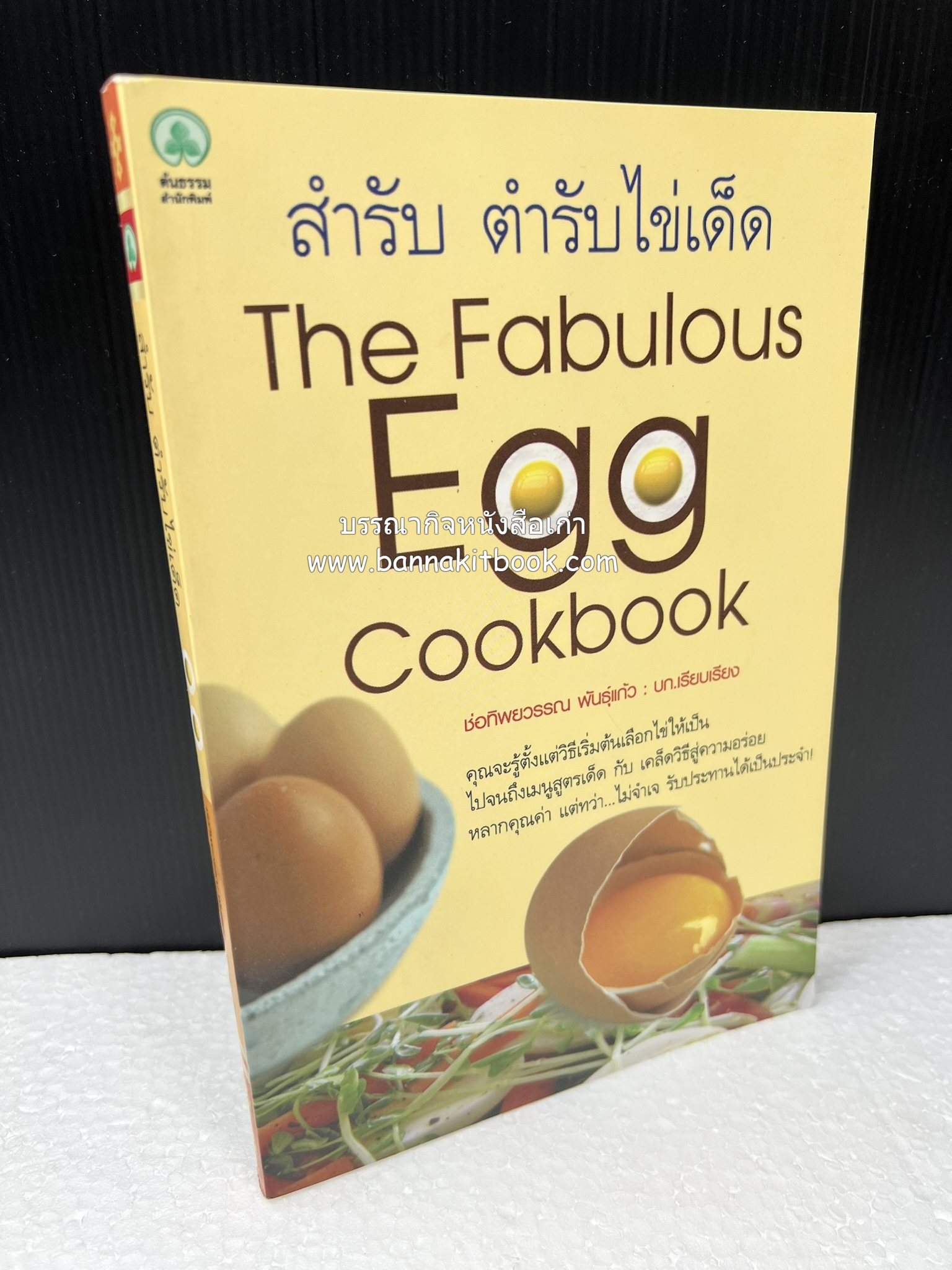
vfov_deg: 67.3
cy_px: 635
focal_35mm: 26
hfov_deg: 53.1
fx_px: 953
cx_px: 476
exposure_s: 1/109
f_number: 1.5
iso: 32
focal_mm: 5.7
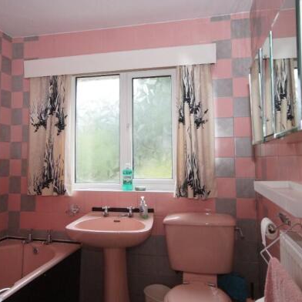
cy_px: 138
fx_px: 274
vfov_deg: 57.7
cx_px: 150
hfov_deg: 57.8
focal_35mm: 28
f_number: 4.5
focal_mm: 13
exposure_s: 1/160
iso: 800
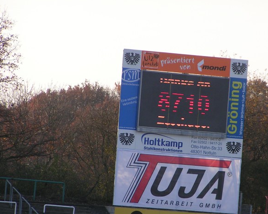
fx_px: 2761
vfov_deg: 4.4
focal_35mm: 348
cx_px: 168
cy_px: 121
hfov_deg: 5.6
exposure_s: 1/320
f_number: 3.5
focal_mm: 39.6
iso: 50
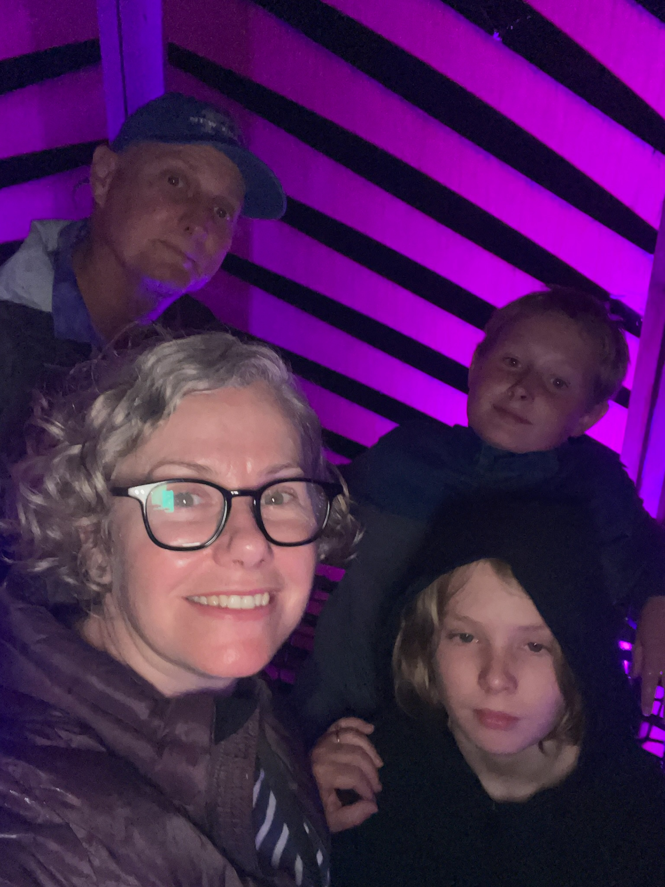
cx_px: 332
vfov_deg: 60.0
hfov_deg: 46.8
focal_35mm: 30
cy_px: 444
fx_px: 768
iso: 1600
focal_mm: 2.71
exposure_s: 1/17
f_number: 2.2
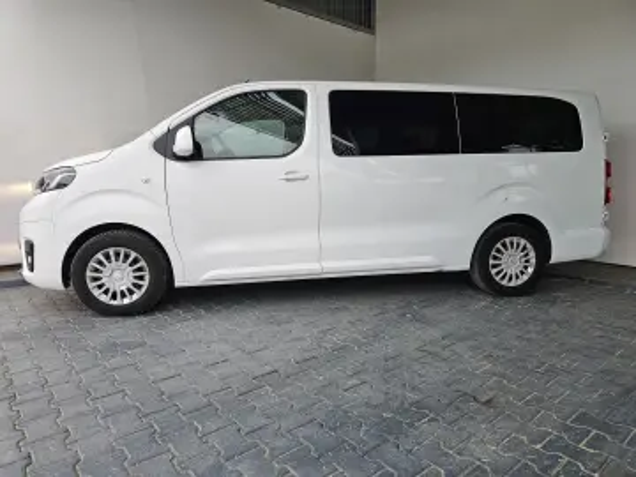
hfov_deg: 73.9
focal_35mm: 23
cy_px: 238
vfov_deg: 58.9
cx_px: 318
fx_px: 423
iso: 25
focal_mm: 6.3
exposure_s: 1/180
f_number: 1.7
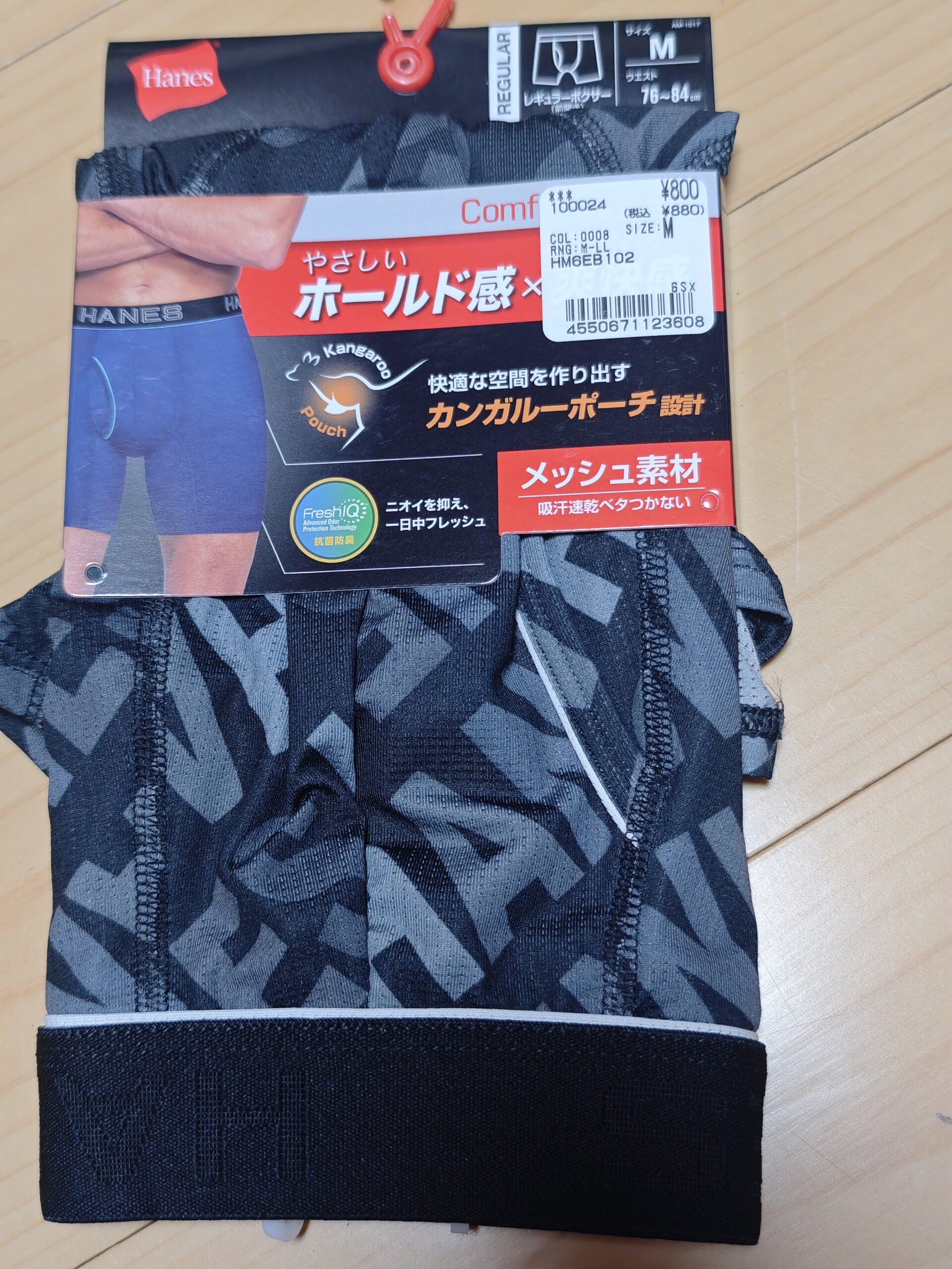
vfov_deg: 41.2
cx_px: 476
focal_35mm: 46
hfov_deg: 31.5
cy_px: 634
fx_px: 1687
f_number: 1.63
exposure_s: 1/51.1
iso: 384
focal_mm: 8.72
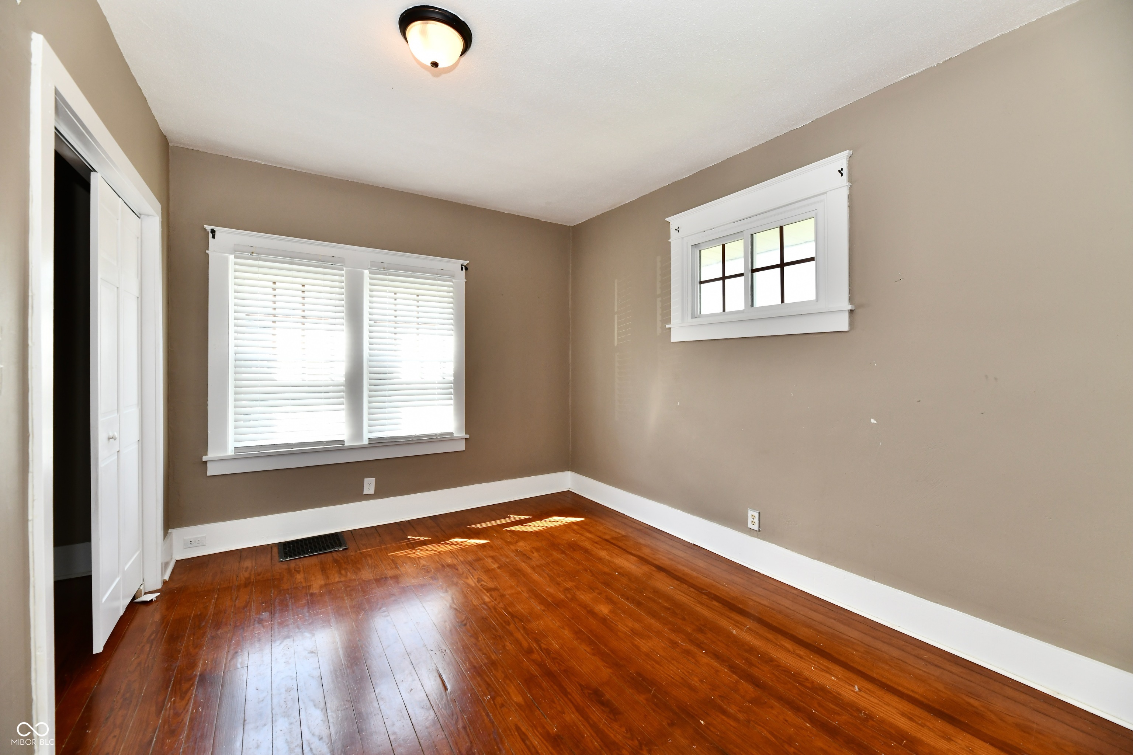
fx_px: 441
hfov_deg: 104.3
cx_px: 566
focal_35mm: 14
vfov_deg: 81.2
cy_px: 378
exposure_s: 1/100
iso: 640
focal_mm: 14
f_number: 6.3
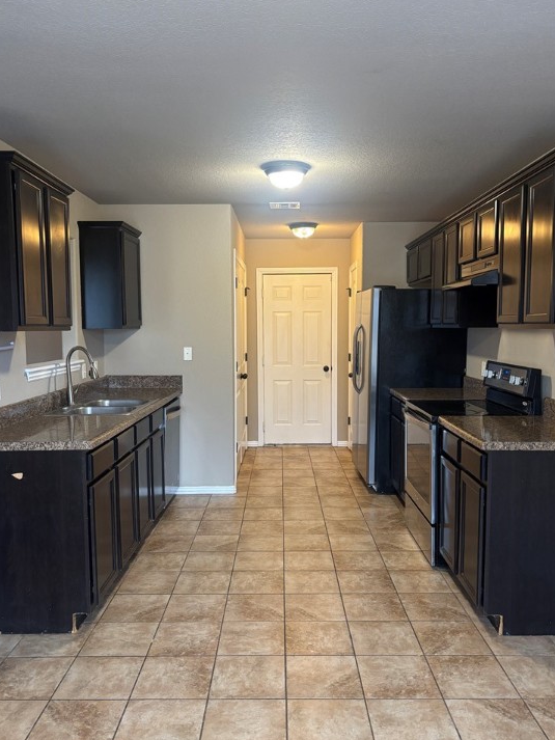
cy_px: 371
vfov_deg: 63.4
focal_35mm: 28
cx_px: 279
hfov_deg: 49.8
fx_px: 598
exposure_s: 1/60
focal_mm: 5.96
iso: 250
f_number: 1.6
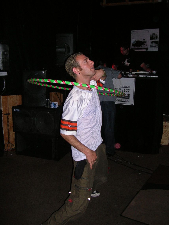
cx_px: 84
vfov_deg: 52.7
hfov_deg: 40.6
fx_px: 228
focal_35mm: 35
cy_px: 112
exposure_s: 1/60.1
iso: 81
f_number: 2.8
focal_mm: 5.8
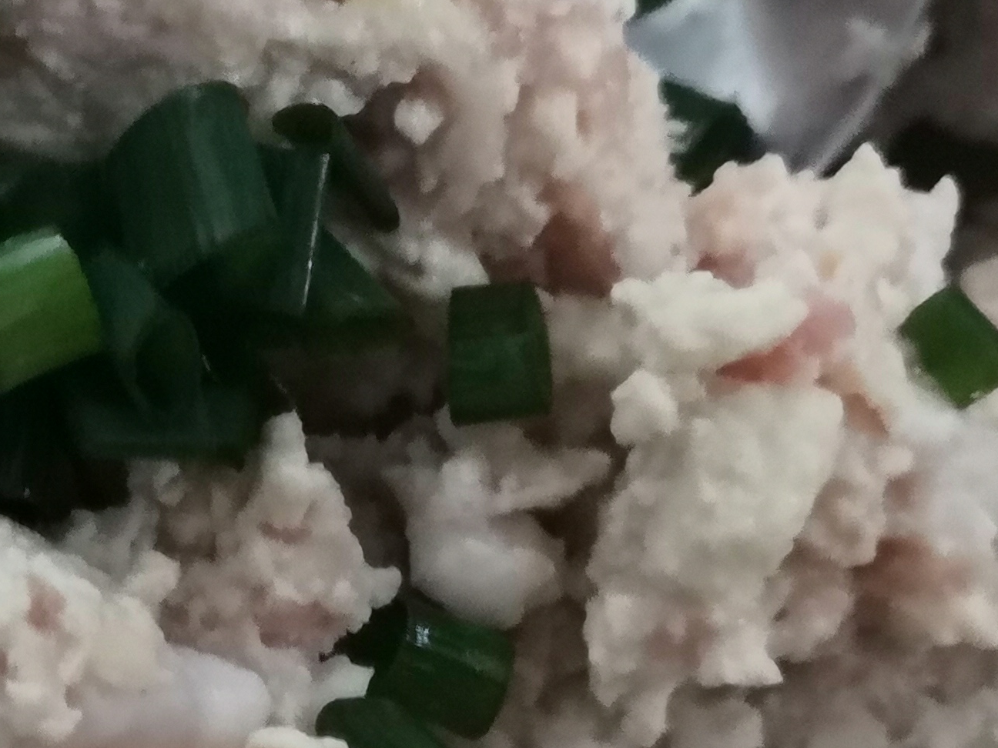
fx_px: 2768
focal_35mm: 96
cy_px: 549
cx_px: -72
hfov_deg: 19.6
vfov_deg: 15.3
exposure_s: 1/16.7
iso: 1250
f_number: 1.8
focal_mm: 3.95
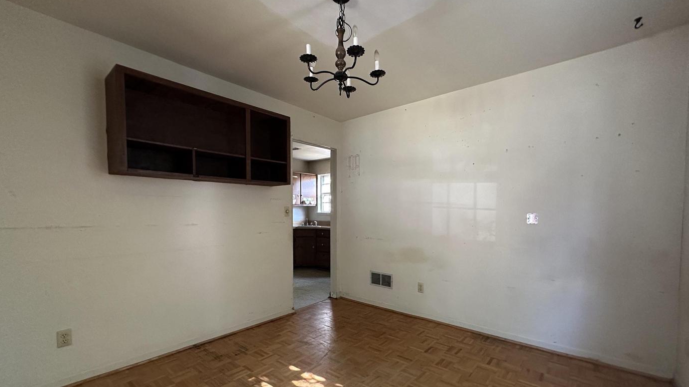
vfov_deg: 66.7
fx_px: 292
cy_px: 225
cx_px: 351
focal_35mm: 16
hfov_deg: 99.4
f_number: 2.2
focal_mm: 2.22
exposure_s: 1/60
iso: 640
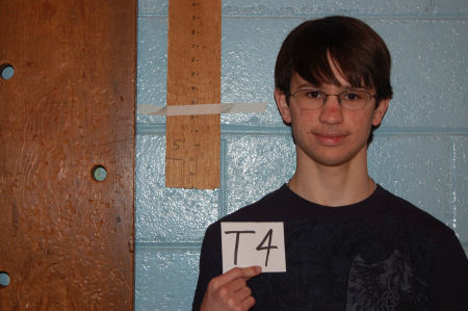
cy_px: 156
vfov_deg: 18.1
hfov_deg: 27.0
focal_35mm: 75
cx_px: 234
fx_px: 974
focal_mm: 50
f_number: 5.6
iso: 400
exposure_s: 1/60
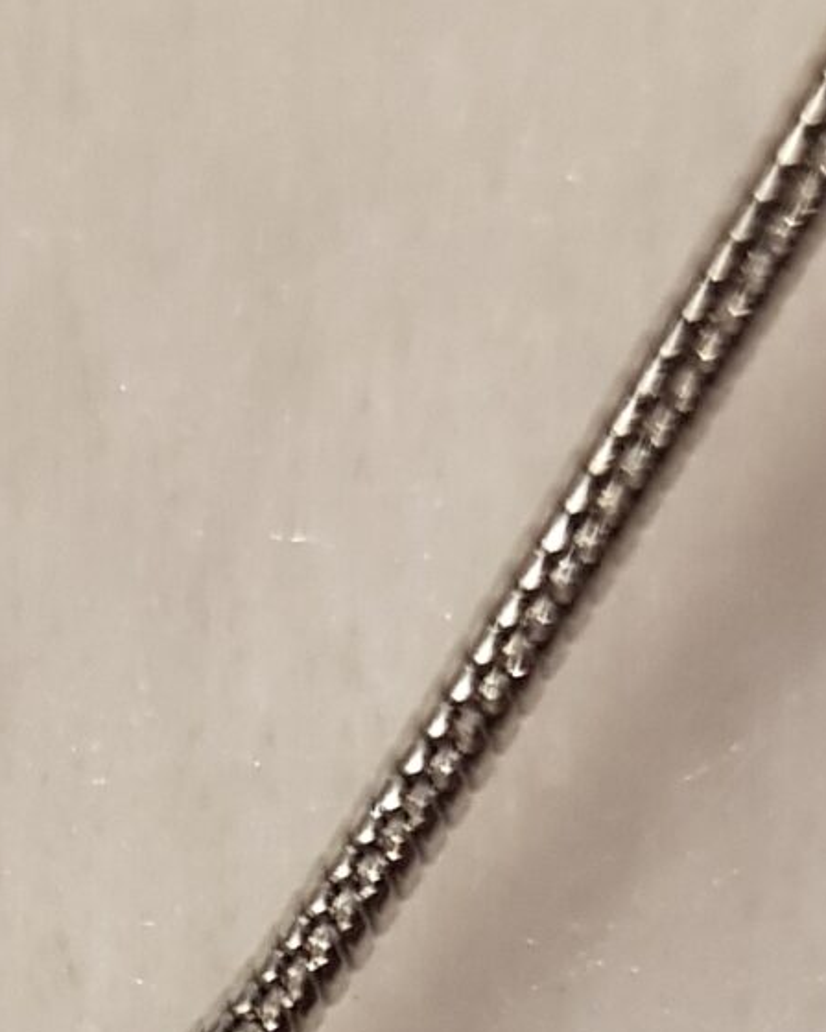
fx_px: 3545
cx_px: -48
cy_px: 1854
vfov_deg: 14.6
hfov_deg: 13.1
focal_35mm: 116
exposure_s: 1/10
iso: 200
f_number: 1.7
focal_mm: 4.2
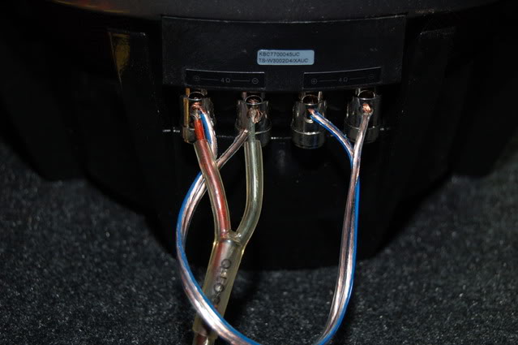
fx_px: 992
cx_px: 259
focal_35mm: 69
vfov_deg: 19.7
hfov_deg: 29.3
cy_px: 172
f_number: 5.3
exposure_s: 1/60
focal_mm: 46
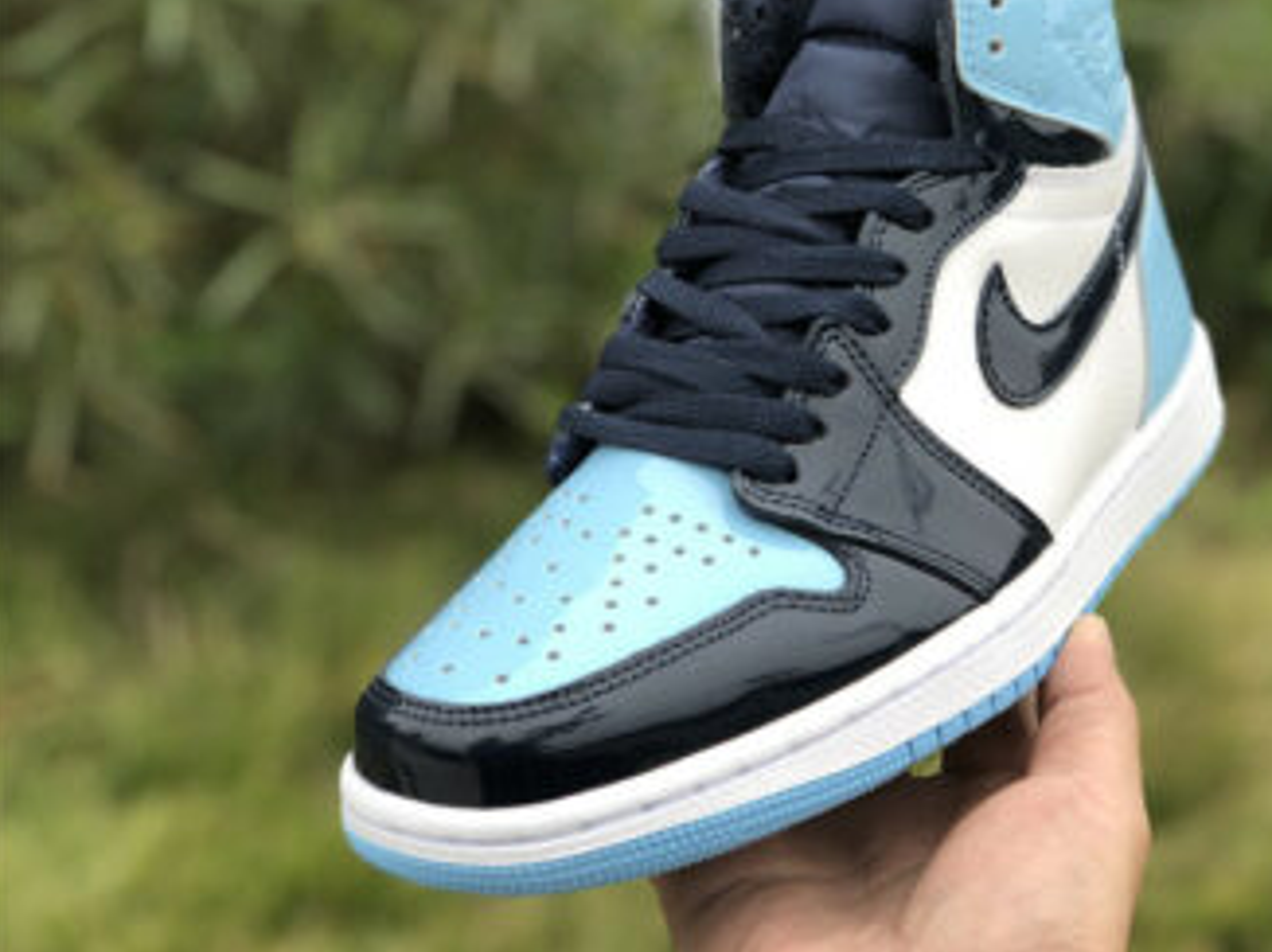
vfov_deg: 22.5
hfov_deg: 29.8
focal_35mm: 65
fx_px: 2387
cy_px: 365
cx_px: 775
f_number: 2.4
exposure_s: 1/106
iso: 16
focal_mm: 6
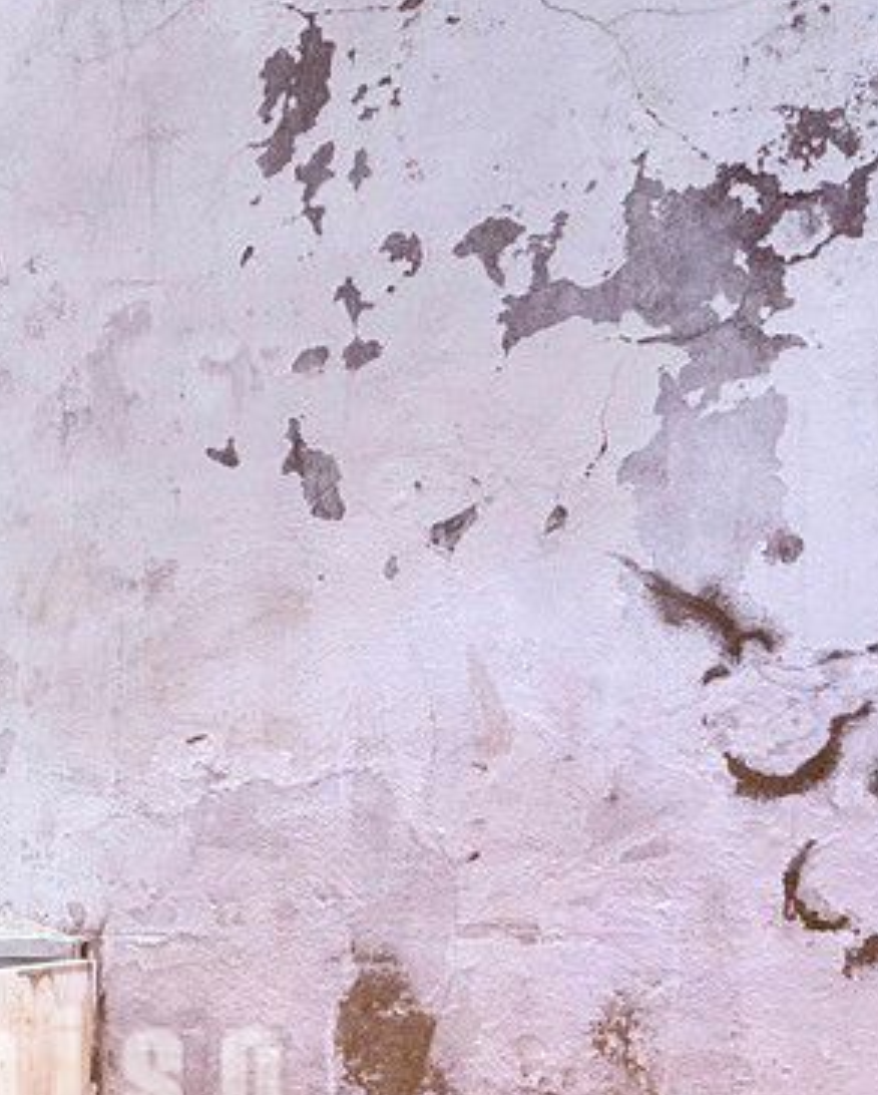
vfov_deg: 34.8
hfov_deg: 27.8
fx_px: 1557
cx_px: -159
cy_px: 1119
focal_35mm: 48
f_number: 2.2
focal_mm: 2.22
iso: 40
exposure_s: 1/101
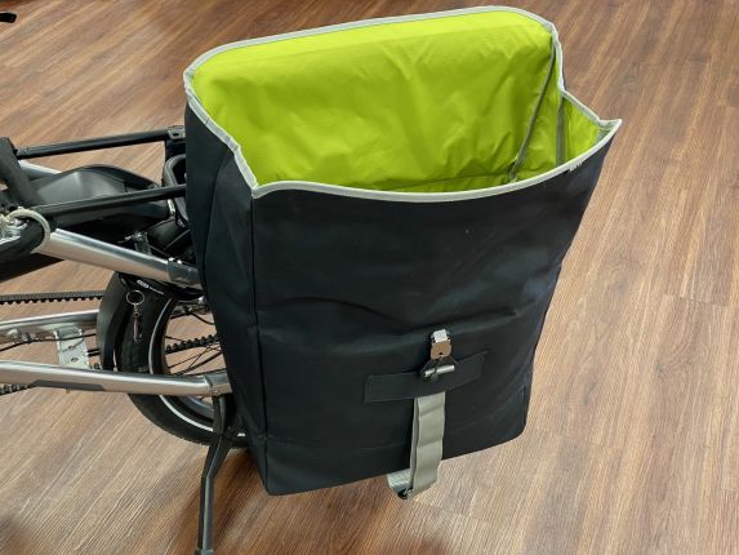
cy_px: 275
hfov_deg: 36.2
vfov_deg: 27.5
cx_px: 366
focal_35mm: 53
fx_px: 1132
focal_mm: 6
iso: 200
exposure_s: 1/50
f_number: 2
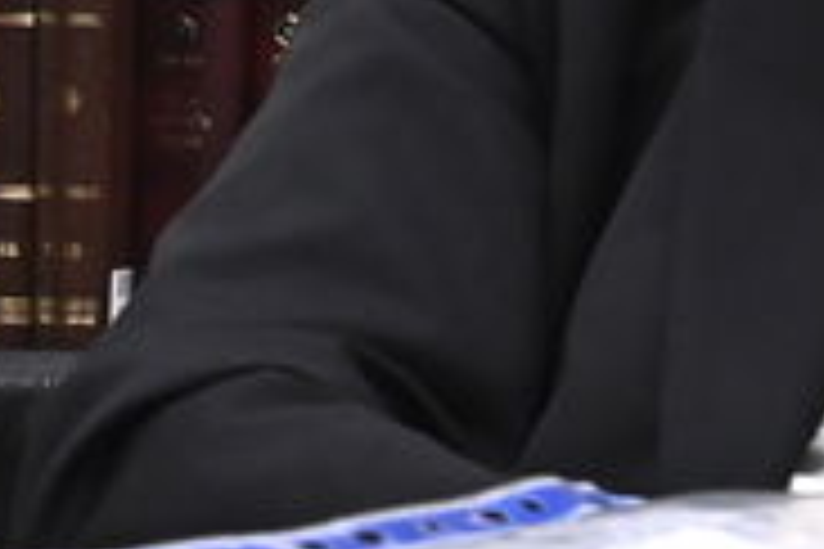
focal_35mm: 368
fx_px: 8422
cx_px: -662
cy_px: -1224
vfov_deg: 3.6
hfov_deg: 5.5
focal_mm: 48
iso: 2000
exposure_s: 1/160
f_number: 5
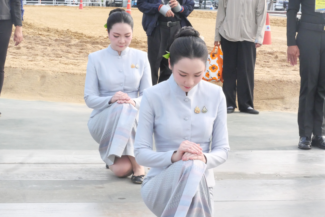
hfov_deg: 18.6
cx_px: 162
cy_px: 108
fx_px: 994
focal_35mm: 110
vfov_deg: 12.5
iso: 4000
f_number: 22
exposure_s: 1/320
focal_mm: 53
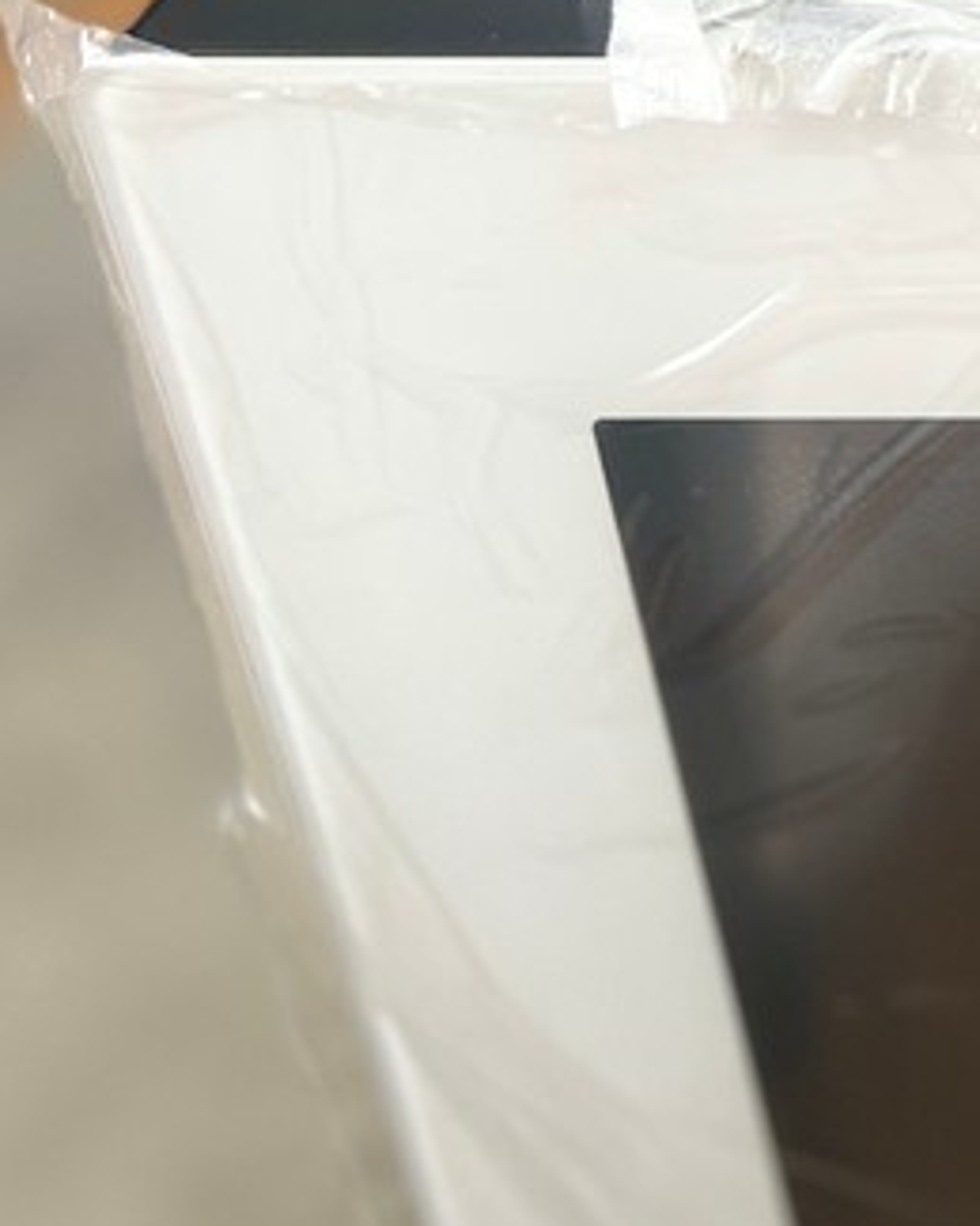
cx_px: 2077
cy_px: 318
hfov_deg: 13.5
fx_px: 3410
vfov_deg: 20.2
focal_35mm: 94
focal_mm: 5.7
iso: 100
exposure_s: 1/121
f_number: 1.5
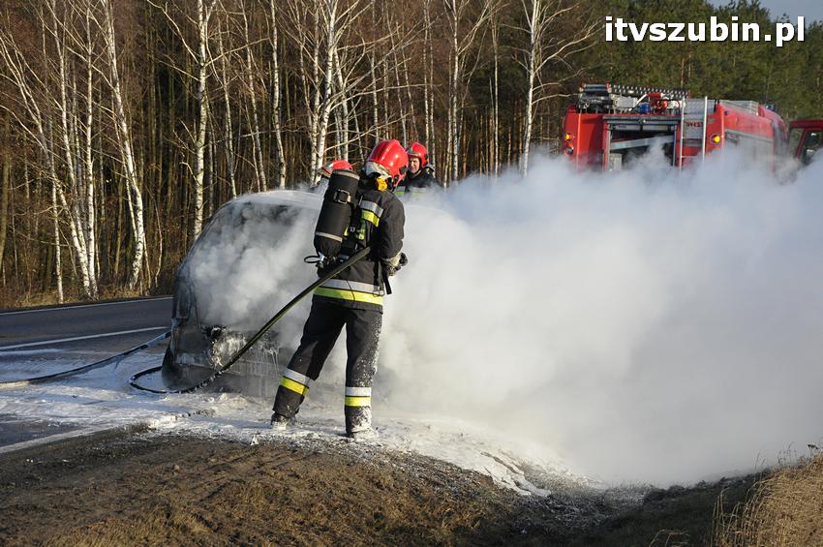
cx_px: 412
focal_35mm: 99
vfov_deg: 13.8
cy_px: 274
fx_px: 2261
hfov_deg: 20.6
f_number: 9
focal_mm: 66
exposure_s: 1/1250
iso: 1000
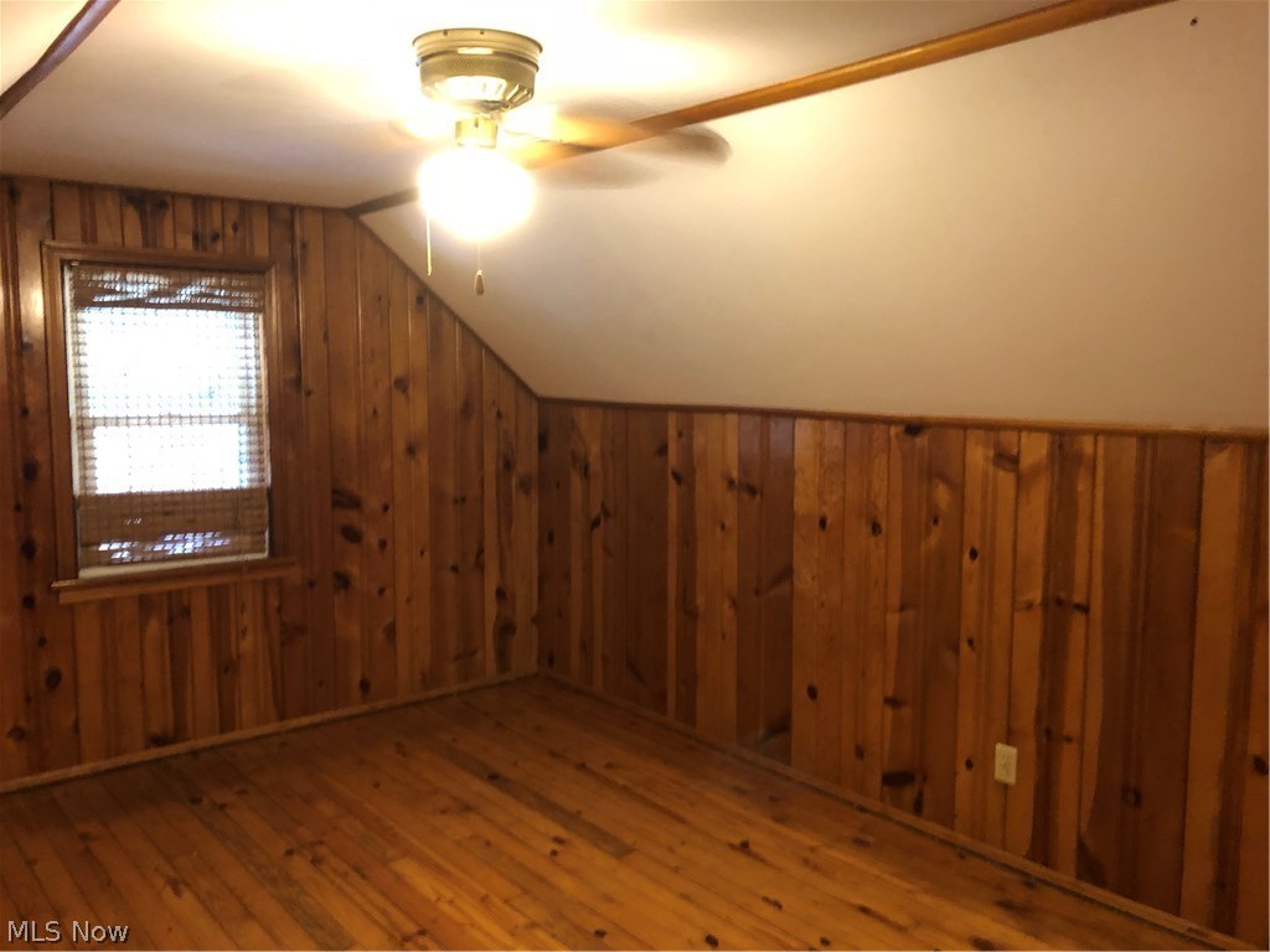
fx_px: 1027
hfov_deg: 63.4
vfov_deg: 49.7
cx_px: 635
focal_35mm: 28
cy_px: 476
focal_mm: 3.99
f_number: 1.8
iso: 80
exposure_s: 1/5
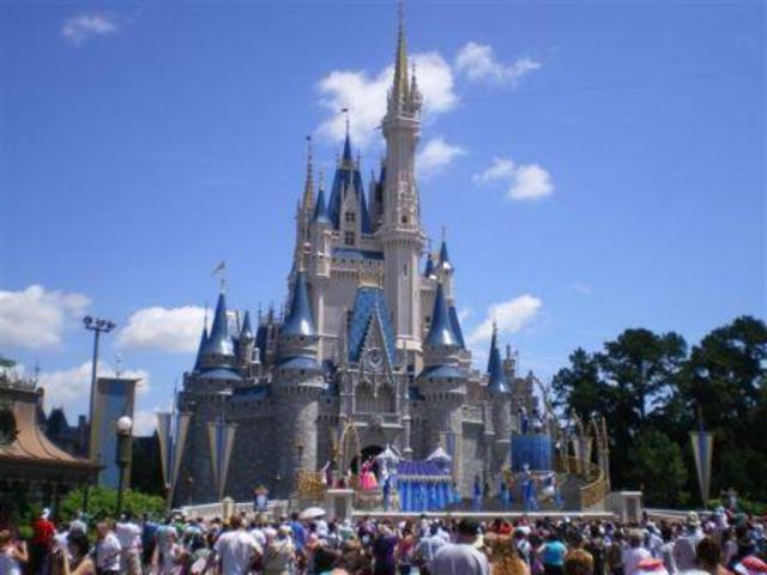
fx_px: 842
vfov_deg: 37.7
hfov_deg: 49.0
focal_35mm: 38
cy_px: 288
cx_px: 384
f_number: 4.6
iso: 64
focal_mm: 6.3
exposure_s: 1/400
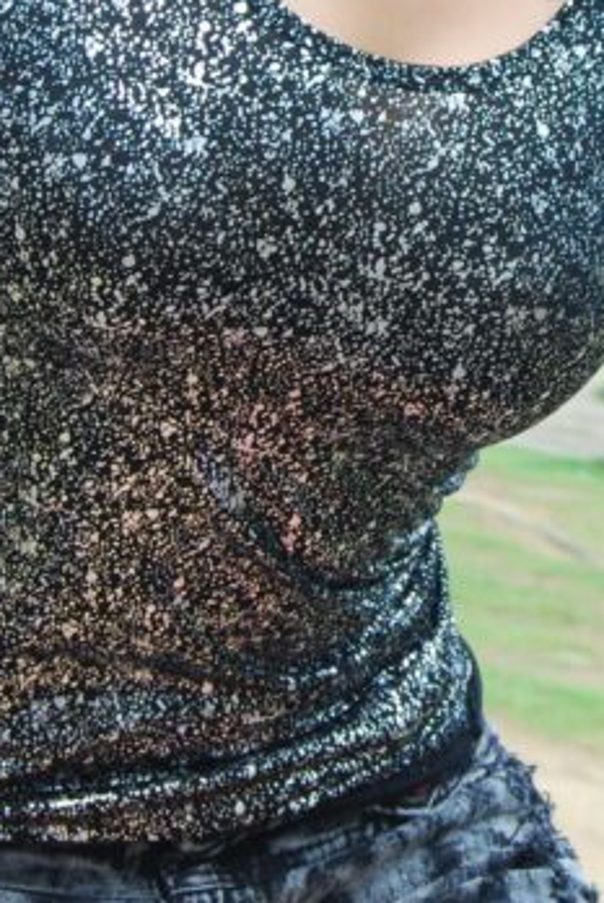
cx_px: 401
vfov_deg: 13.1
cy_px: 13
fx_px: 3876
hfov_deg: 8.9
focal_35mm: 154
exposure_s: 1/160
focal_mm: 35
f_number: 9
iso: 400
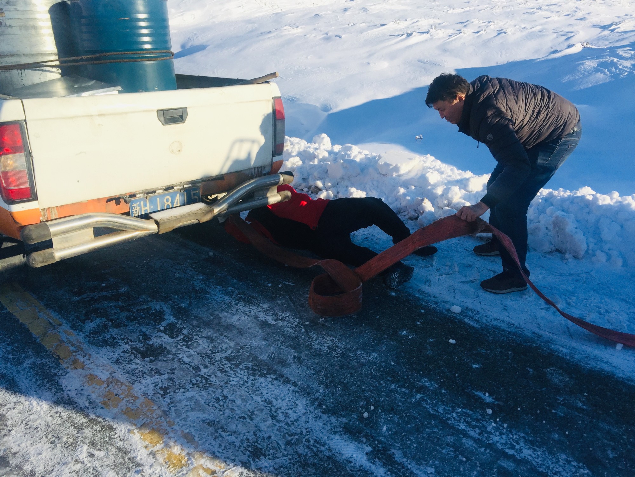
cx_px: 318
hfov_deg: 61.7
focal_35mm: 29
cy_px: 238
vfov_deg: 48.2
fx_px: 532
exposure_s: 1/2639
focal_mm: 4.15
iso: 32
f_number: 2.2
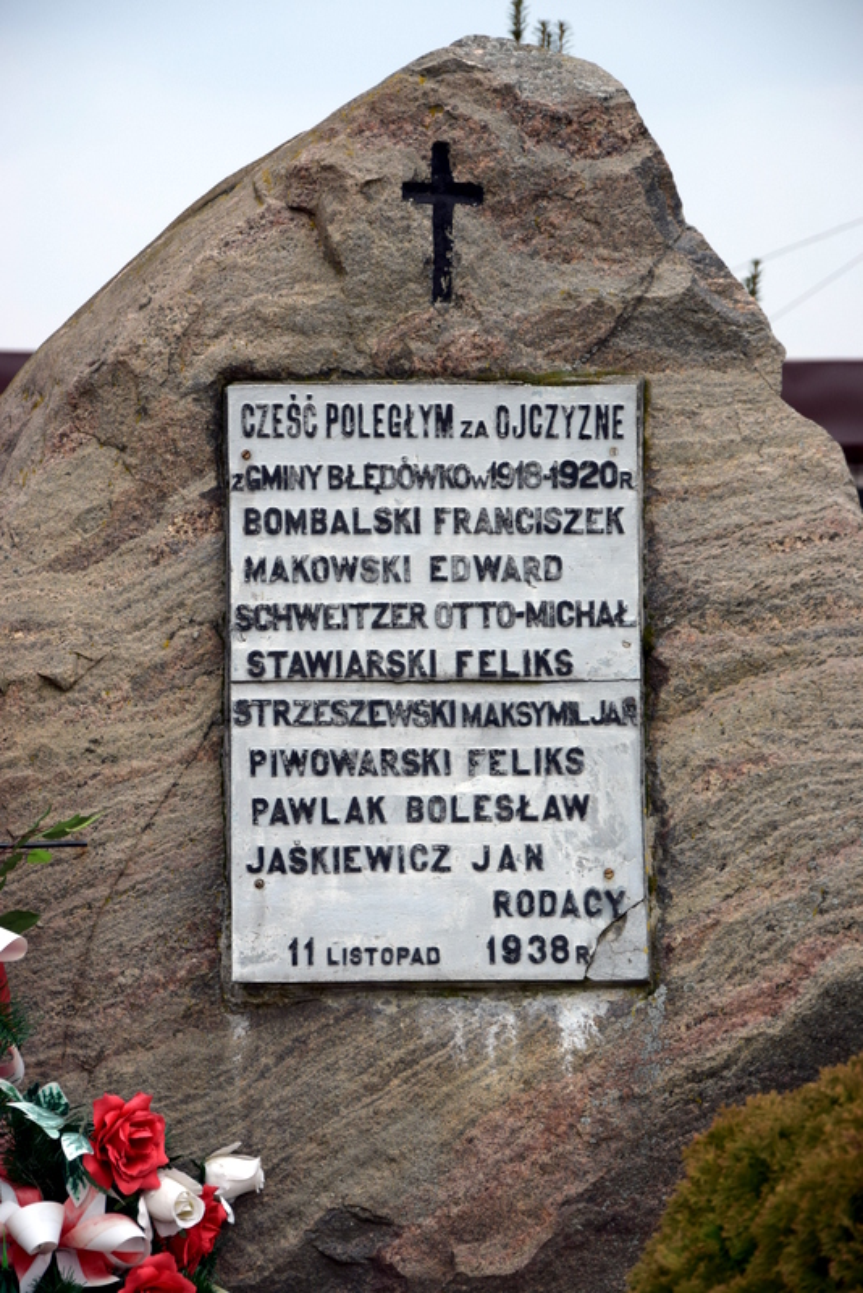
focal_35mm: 120
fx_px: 4311
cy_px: 646
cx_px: 432
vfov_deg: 17.1
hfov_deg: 11.4
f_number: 5.3
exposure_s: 1/320
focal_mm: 80
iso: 200
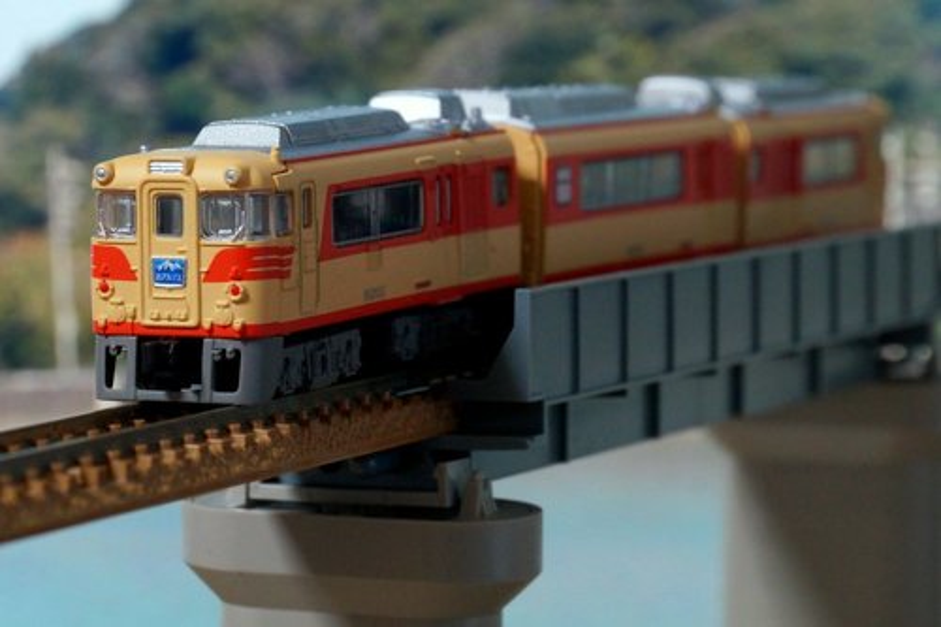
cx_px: 470
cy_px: 314
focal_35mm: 150
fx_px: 3919
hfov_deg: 13.7
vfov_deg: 9.1
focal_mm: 100
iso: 800
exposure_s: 1/5
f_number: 13
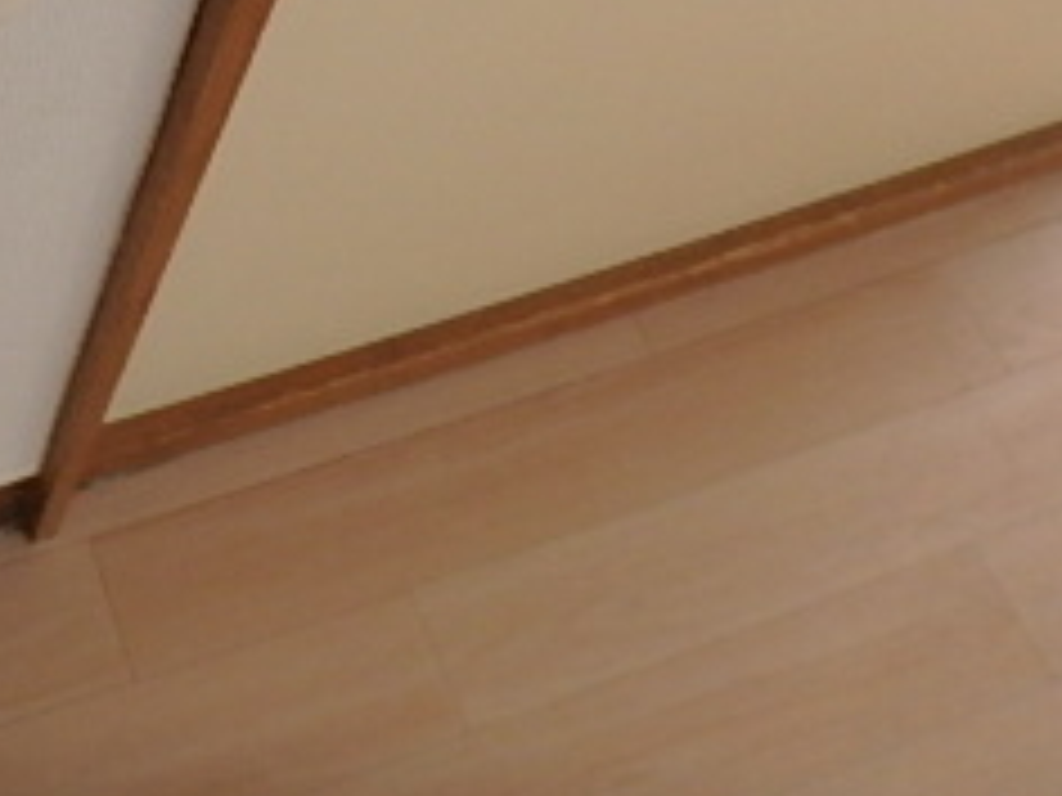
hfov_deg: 30.4
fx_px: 1749
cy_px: -256
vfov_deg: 22.7
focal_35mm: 57
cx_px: -90
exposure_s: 1/30
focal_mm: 3.7
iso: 250
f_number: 3.5
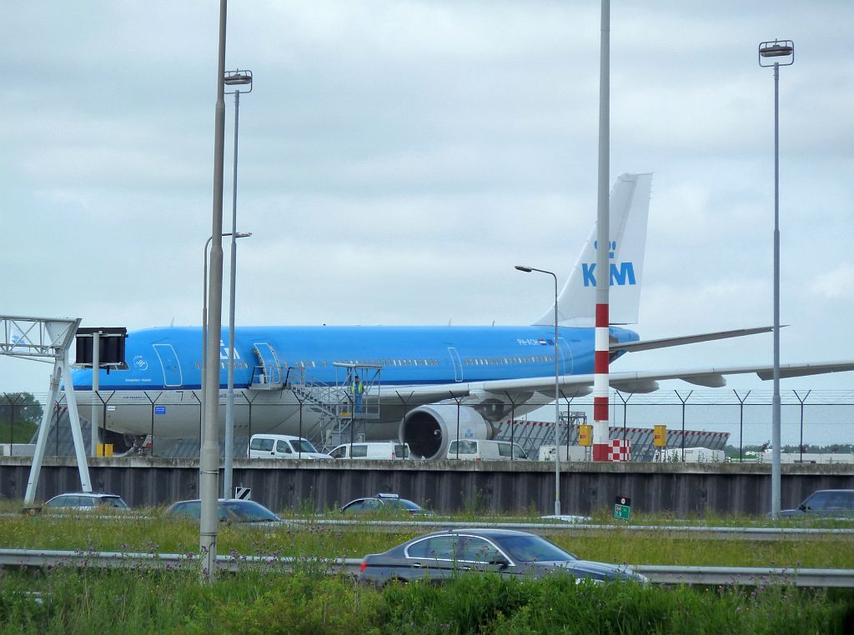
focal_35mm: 210
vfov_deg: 7.0
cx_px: 427
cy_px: 318
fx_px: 5166
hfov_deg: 9.4
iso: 125
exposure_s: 1/400
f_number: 4.6
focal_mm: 34.4
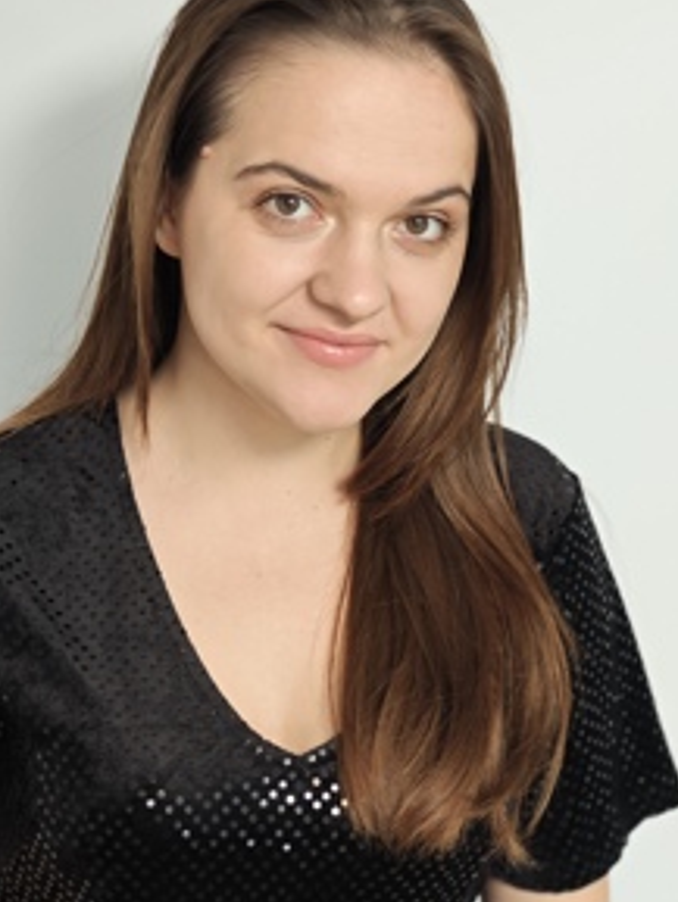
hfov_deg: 17.8
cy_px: 484
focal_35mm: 83
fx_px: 2166
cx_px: 359
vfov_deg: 23.5
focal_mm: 9
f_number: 2
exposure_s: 1/50
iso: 640
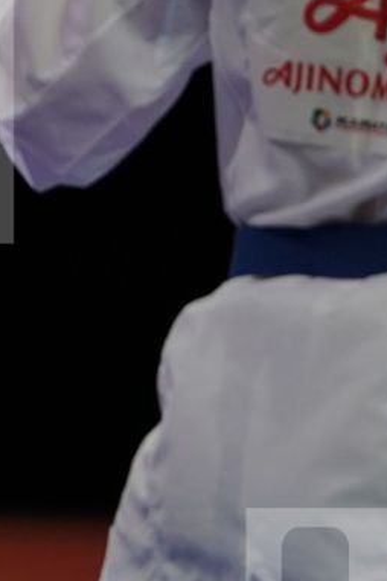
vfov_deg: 2.2
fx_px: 15253
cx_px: -644
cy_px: 105
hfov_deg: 1.4
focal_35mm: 946
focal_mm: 200
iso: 400
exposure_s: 1/1000
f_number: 2.8
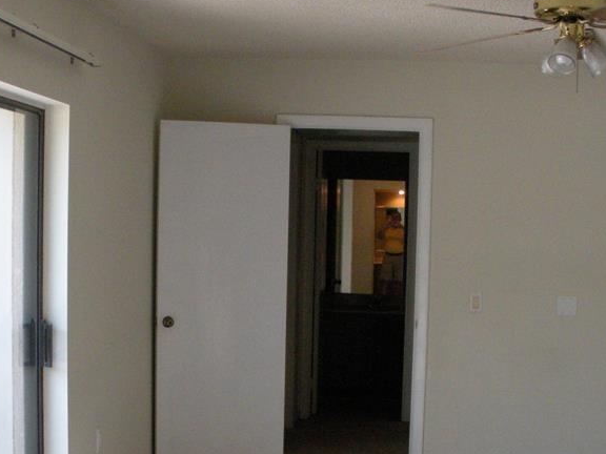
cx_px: 323
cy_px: 346
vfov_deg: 22.7
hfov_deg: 30.3
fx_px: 1120
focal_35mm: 64
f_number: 3.5
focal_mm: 6.3
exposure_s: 1/60
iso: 349
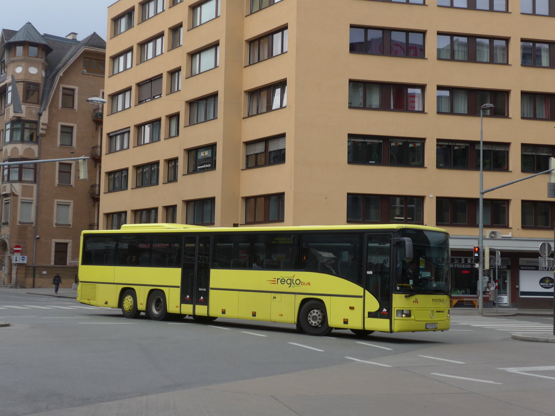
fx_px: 882
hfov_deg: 34.9
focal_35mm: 55
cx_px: 278
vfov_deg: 26.6
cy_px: 208
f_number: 3.4
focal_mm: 11.3
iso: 80
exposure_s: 1/640
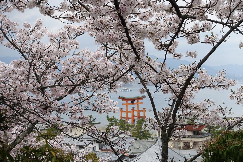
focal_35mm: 70
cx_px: 122
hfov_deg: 28.8
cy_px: 81
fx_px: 472
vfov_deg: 19.5
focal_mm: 25.7
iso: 125
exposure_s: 1/400
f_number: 5.6
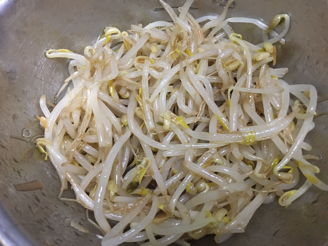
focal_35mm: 29
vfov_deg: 48.2
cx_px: 164
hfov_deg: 61.7
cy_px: 123
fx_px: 275
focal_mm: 4.15
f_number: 2.2
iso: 50
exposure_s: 1/4
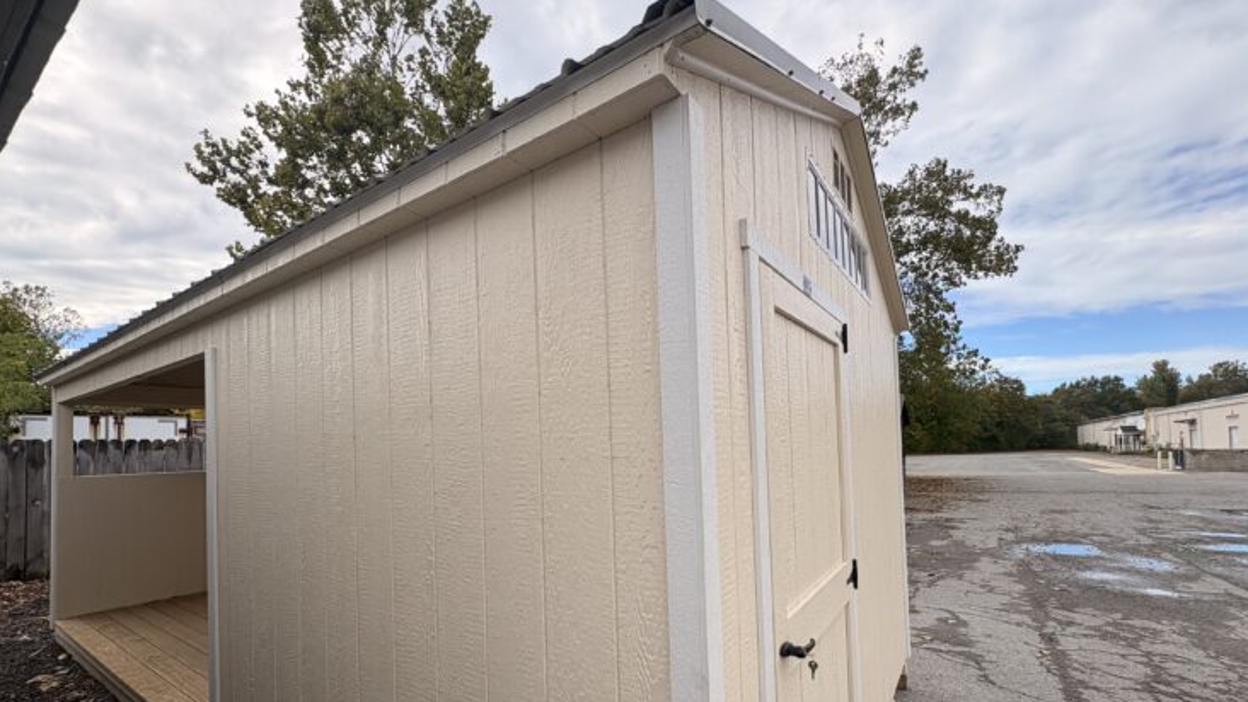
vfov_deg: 66.2
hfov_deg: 99.3
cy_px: 433
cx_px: 612
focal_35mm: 16
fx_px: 530
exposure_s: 1/1078
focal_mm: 2.22
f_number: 2.2
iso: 40
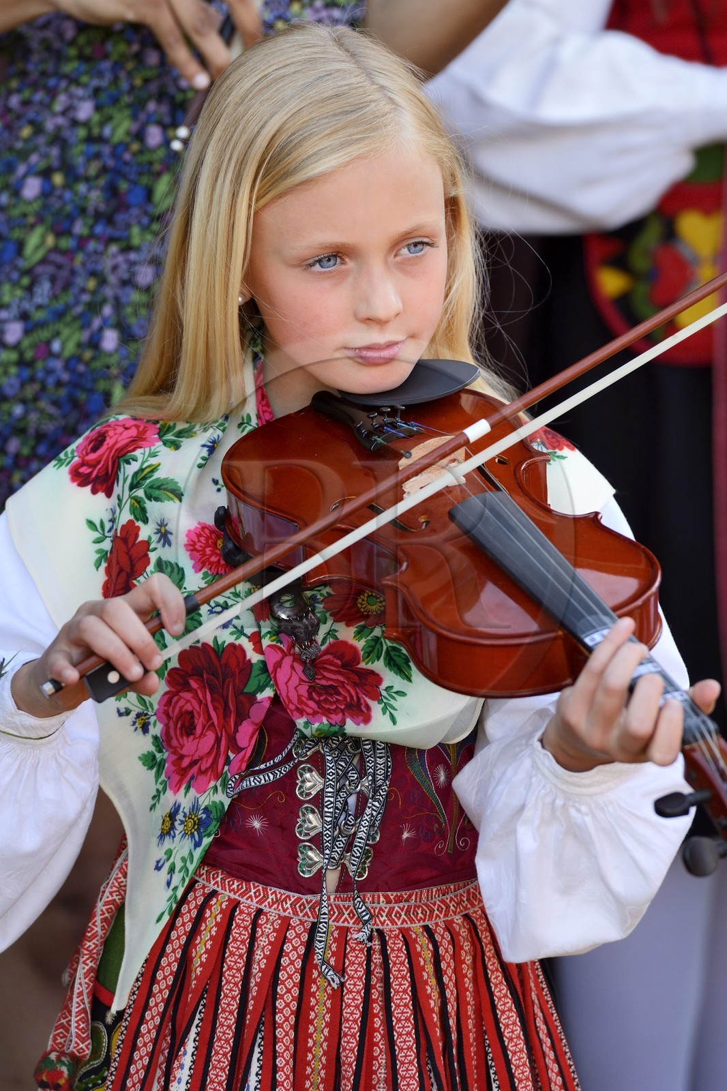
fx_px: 6060
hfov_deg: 6.9
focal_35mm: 200
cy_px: 546
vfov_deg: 10.3
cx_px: 364
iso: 800
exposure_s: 1/500
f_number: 5
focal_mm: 200
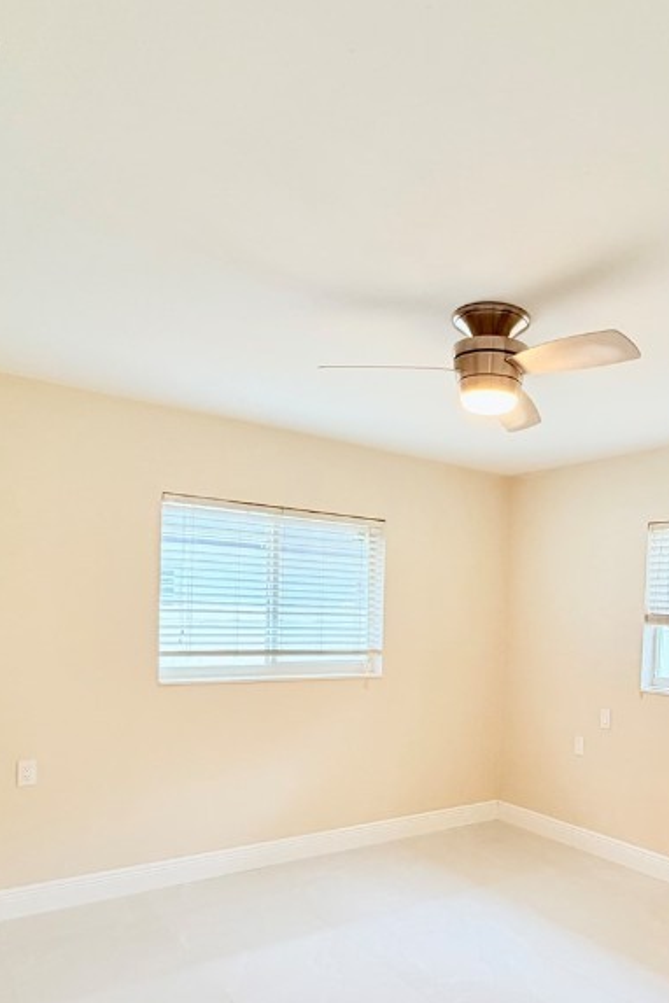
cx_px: 471
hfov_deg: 48.3
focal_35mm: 26
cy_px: 639
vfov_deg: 68.1
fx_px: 725
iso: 200
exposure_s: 1/120
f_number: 2.2
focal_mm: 2.22
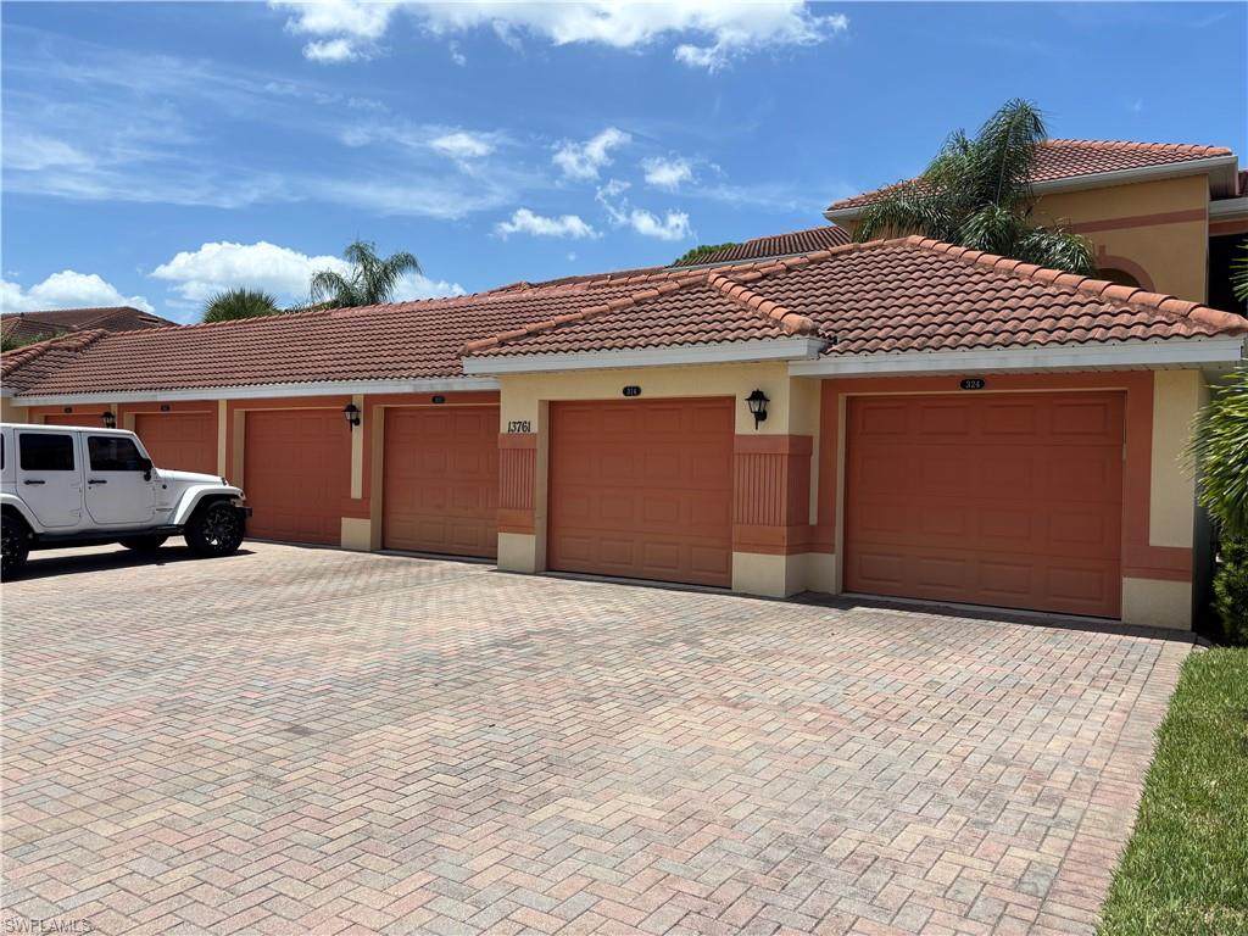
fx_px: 937
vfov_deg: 53.1
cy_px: 468
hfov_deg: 67.3
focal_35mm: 26
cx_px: 624
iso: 50
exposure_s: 1/4630
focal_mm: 5.96
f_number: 1.6
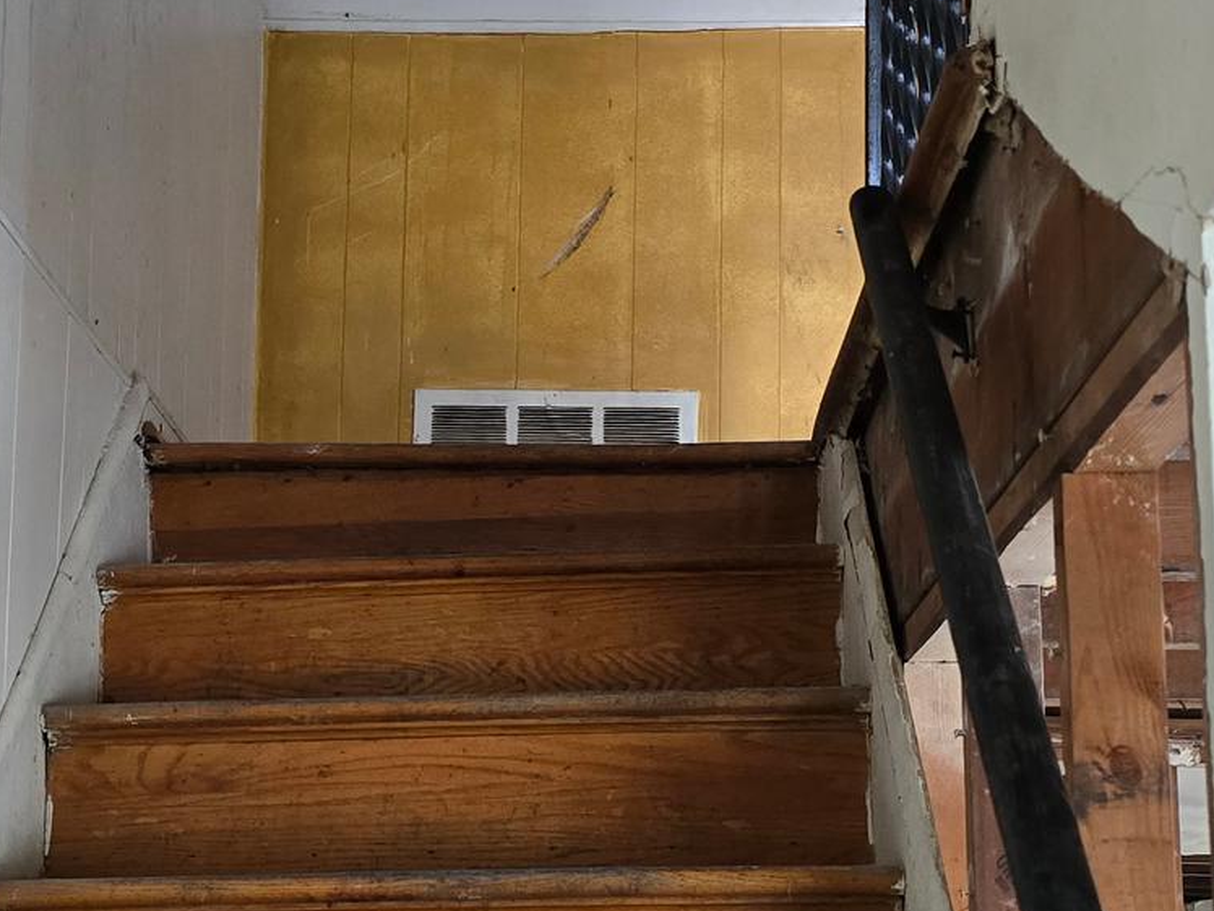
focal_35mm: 63
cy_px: 598
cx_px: 502
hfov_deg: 30.7
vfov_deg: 23.2
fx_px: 2209
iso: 800
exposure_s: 1/120
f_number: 1.7
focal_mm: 6.3
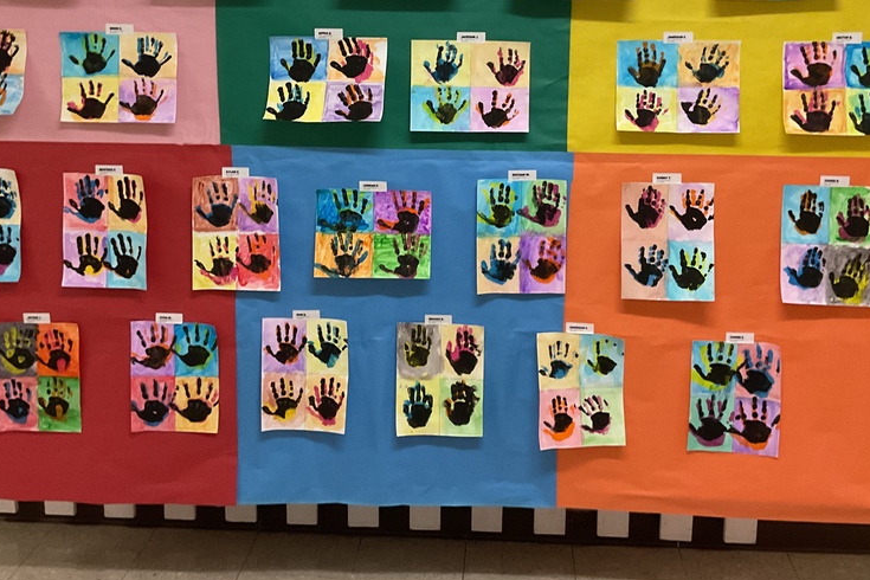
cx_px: 446
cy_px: 142
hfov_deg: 46.4
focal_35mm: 42
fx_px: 1015
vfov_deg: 31.3
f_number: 1.8
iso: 160
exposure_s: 1/60
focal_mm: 3
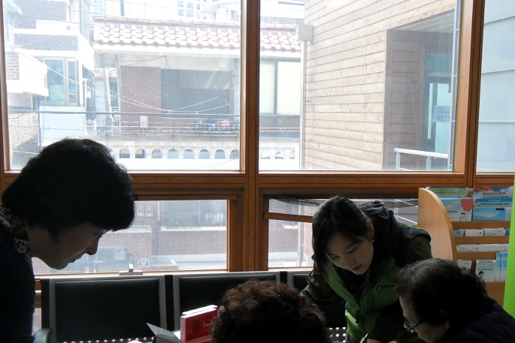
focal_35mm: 51
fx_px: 730
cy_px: 249
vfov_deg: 26.2
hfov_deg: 38.6
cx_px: 324
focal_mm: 5
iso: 80
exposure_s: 1/45
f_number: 3.4
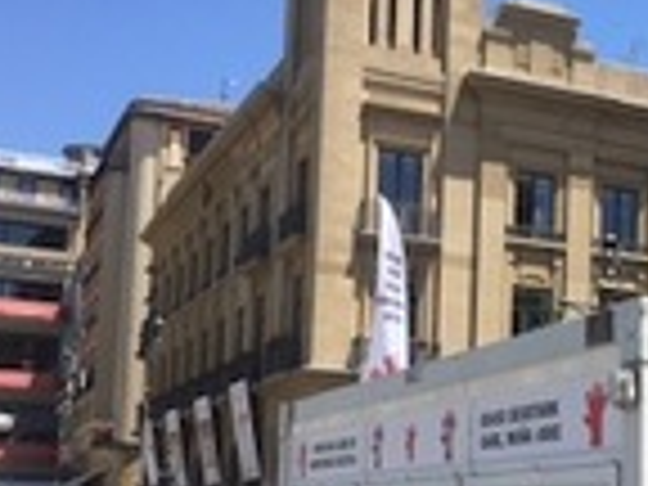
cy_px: 389
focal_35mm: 70
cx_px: 616
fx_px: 1310
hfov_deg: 26.6
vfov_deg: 20.8
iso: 25
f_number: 2.2
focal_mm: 4.15
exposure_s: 1/1326
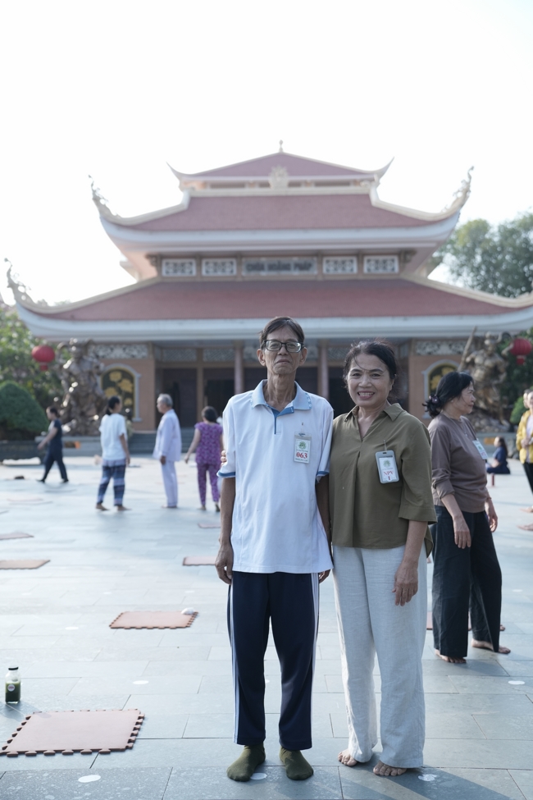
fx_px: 955
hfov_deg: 31.2
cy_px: 400
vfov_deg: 45.4
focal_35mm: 43
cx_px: 266
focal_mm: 43
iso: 500
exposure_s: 1/2000
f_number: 2.8
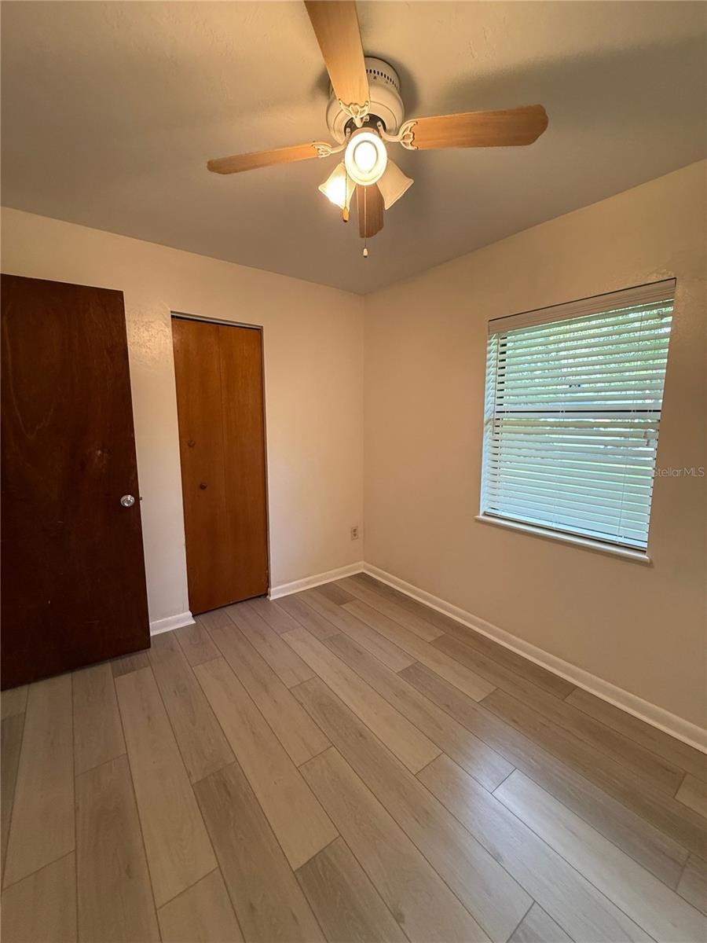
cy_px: 472
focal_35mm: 14
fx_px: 381
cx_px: 354
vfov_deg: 102.1
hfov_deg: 85.7
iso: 320
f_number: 2.2
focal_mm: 2.22
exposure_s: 1/120
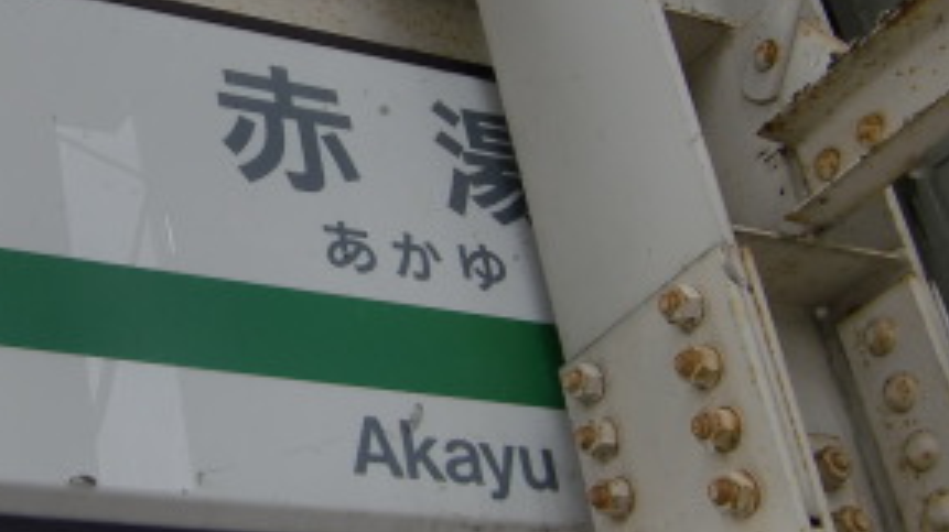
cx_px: 188
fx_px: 1710
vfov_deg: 17.7
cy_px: 248
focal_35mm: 68
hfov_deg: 30.3
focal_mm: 4.9
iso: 64
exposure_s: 1/60
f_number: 2.6
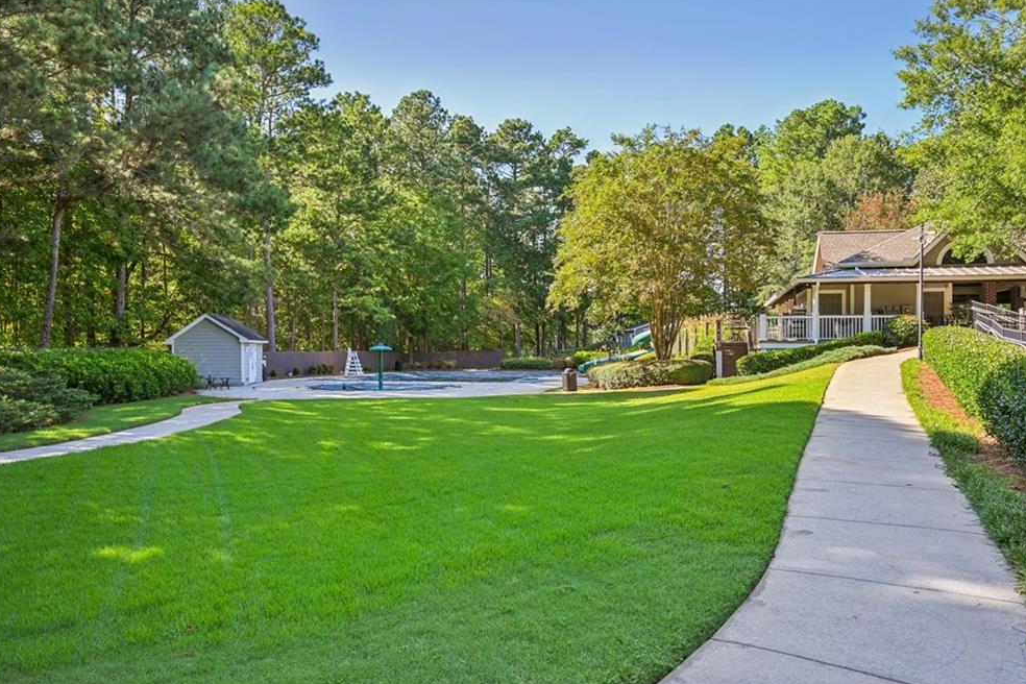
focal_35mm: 26
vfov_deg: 49.5
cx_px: 505
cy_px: 350
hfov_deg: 69.4
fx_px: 741
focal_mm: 25
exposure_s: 1/60
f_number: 8
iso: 100
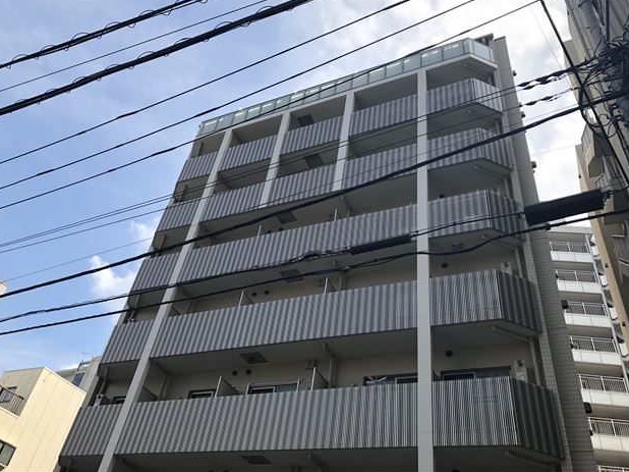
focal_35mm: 29
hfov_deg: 61.7
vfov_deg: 48.2
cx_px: 313
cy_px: 229
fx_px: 527
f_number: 1.8
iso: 20
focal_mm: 3.99
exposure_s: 1/1621
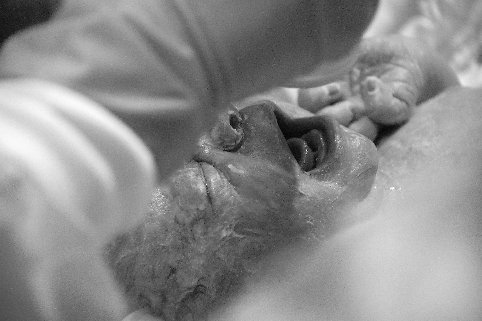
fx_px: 2708
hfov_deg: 10.2
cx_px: 241
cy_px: 160
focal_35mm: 202
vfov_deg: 6.8
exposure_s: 1/30
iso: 1000
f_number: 5.6
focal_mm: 135
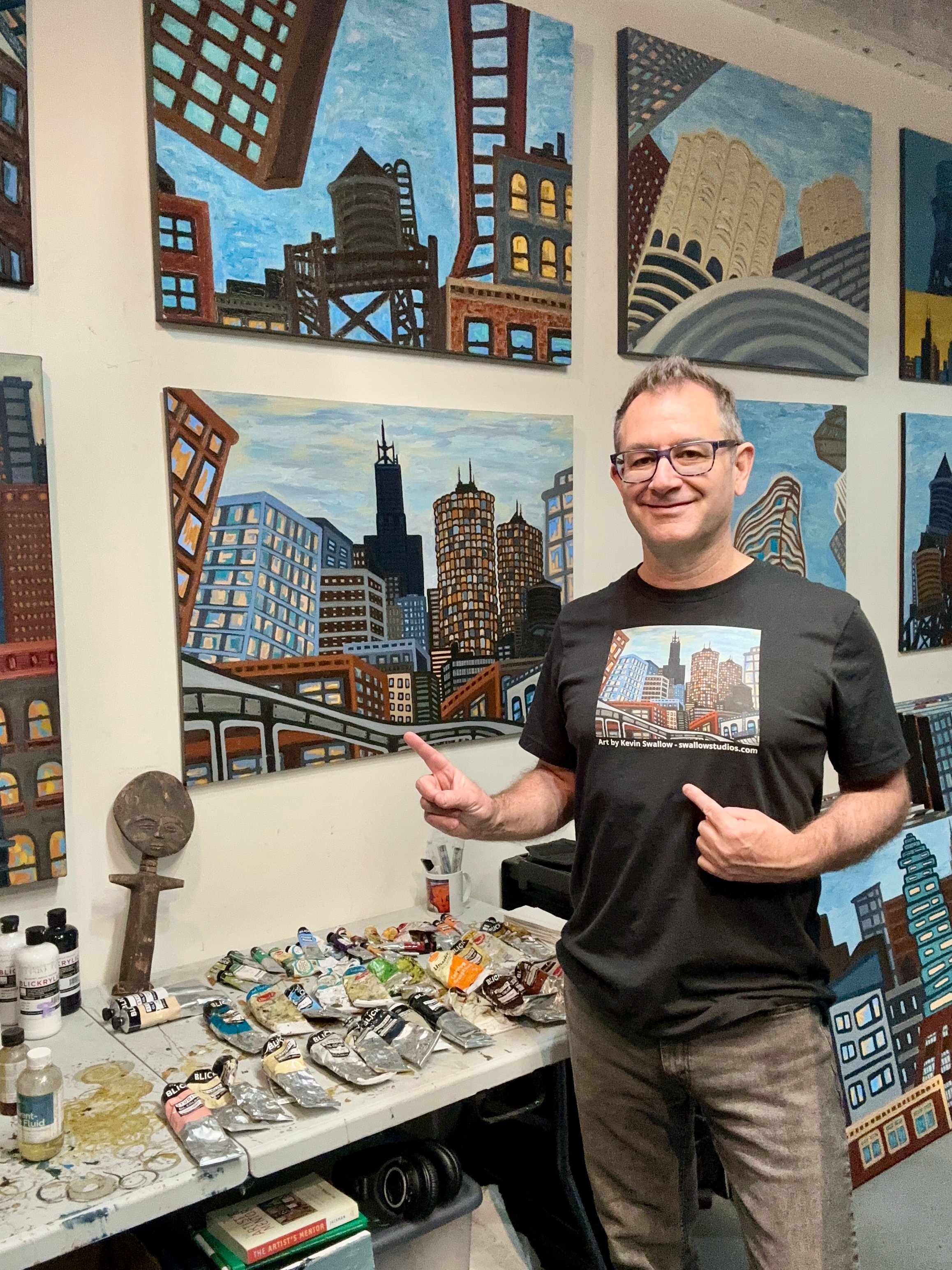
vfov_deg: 60.0
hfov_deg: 46.8
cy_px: 635
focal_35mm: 30
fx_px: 1100
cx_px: 476
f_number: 1.9
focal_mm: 2.69
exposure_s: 1/60
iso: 125
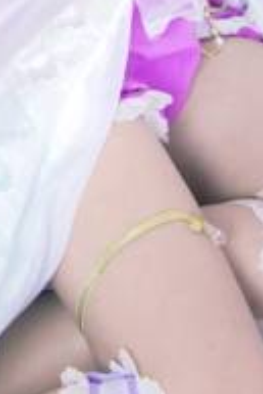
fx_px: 2308
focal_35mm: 211
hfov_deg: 6.5
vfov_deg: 9.5
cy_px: -167
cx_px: -56
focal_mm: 34
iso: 400
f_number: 4
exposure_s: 1/25
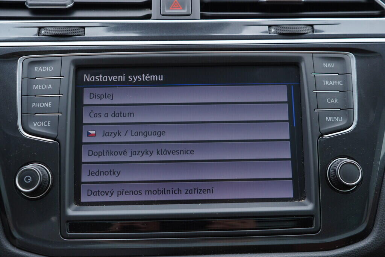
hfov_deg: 53.1
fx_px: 385
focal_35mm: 36
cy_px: 128
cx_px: 192
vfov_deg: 36.9
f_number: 2.8
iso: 125
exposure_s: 1/40
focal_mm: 24
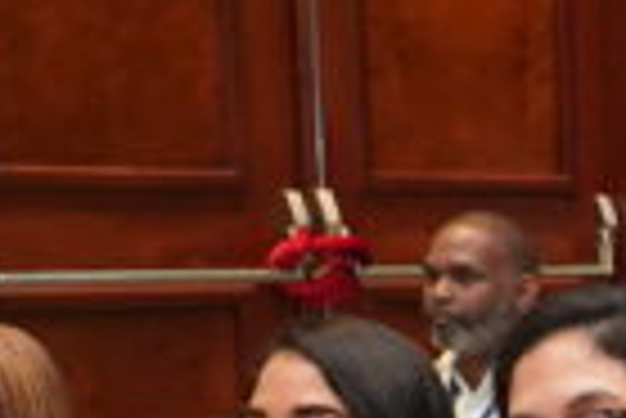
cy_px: 721
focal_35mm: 136
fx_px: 2367
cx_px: 1162
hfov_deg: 13.4
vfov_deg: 9.7
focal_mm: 18
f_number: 4
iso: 3200
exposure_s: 1/160
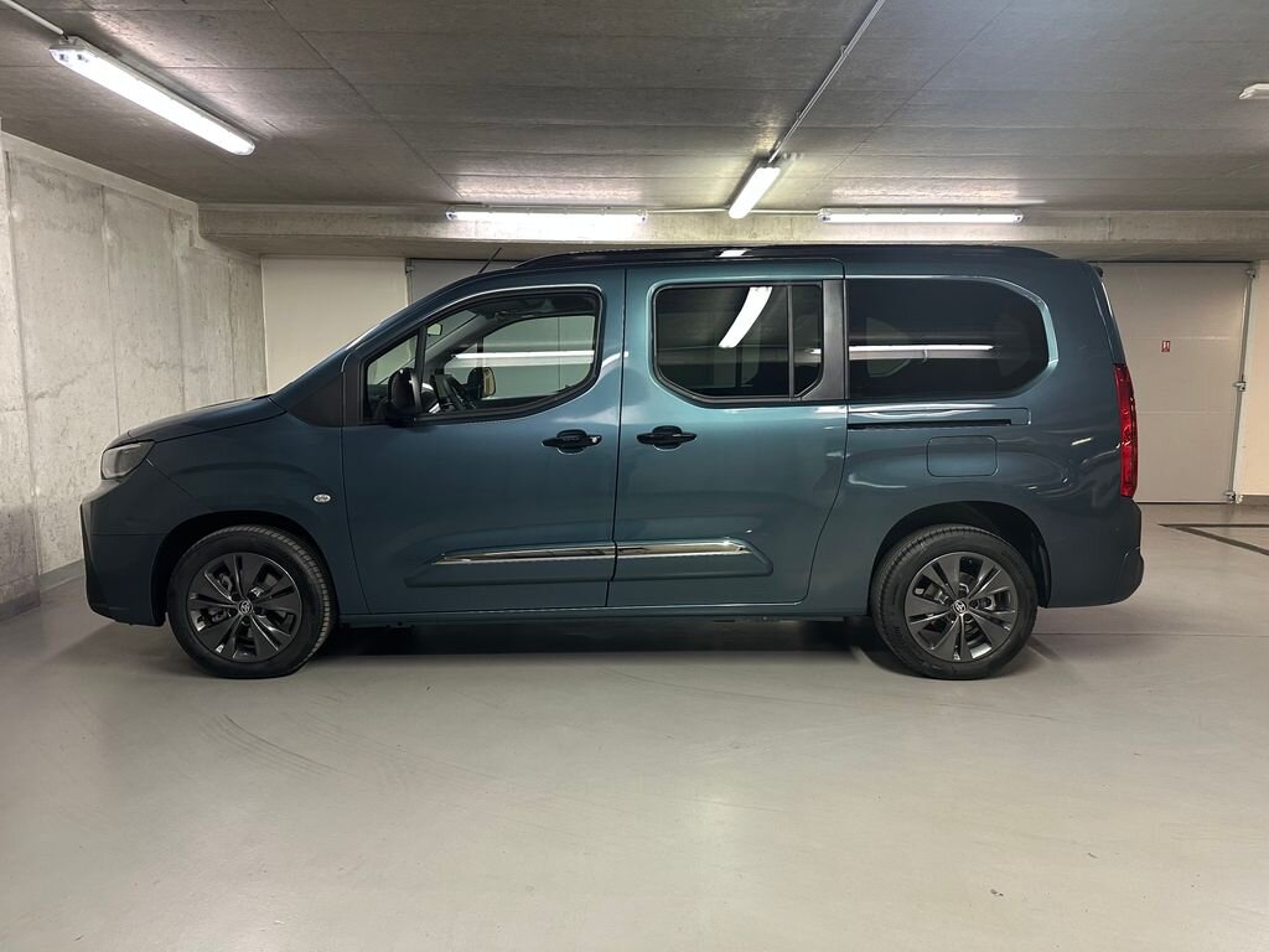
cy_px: 476
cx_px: 634
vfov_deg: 56.8
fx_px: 880
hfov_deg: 71.6
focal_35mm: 24
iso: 320
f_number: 1.78
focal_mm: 6.86
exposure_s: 1/50
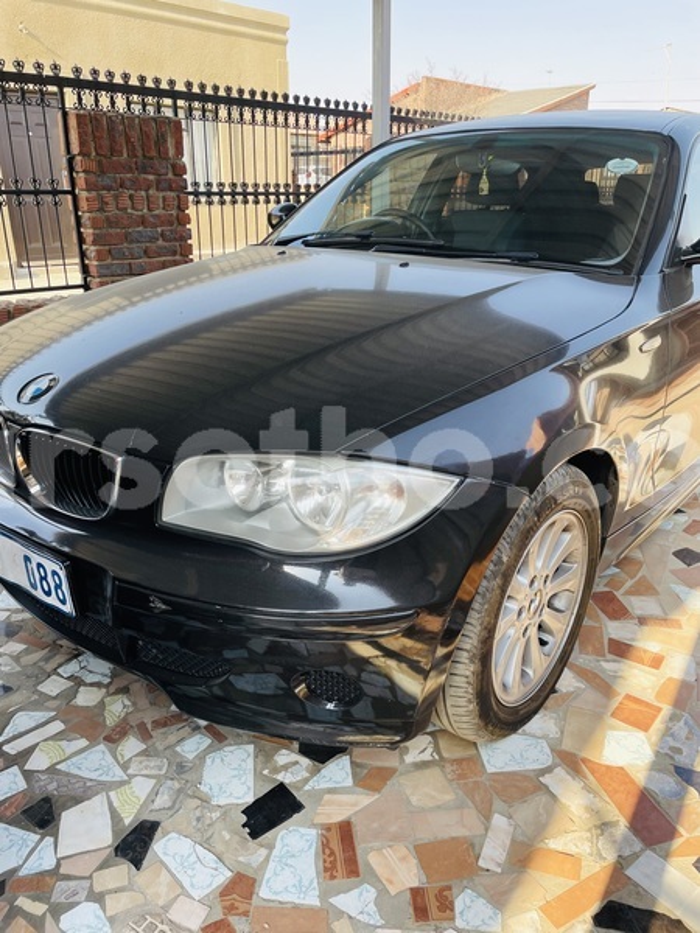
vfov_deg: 67.3
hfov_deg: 53.1
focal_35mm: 26
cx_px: 350
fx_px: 701
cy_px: 466
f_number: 1.6
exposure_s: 1/282
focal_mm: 4.2
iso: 32
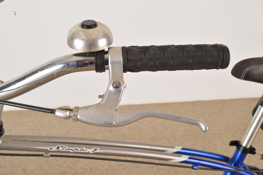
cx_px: 132
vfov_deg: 30.8
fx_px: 318
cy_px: 88
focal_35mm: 44
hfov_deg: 45.0
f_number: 10
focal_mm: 29
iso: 100
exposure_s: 1/125
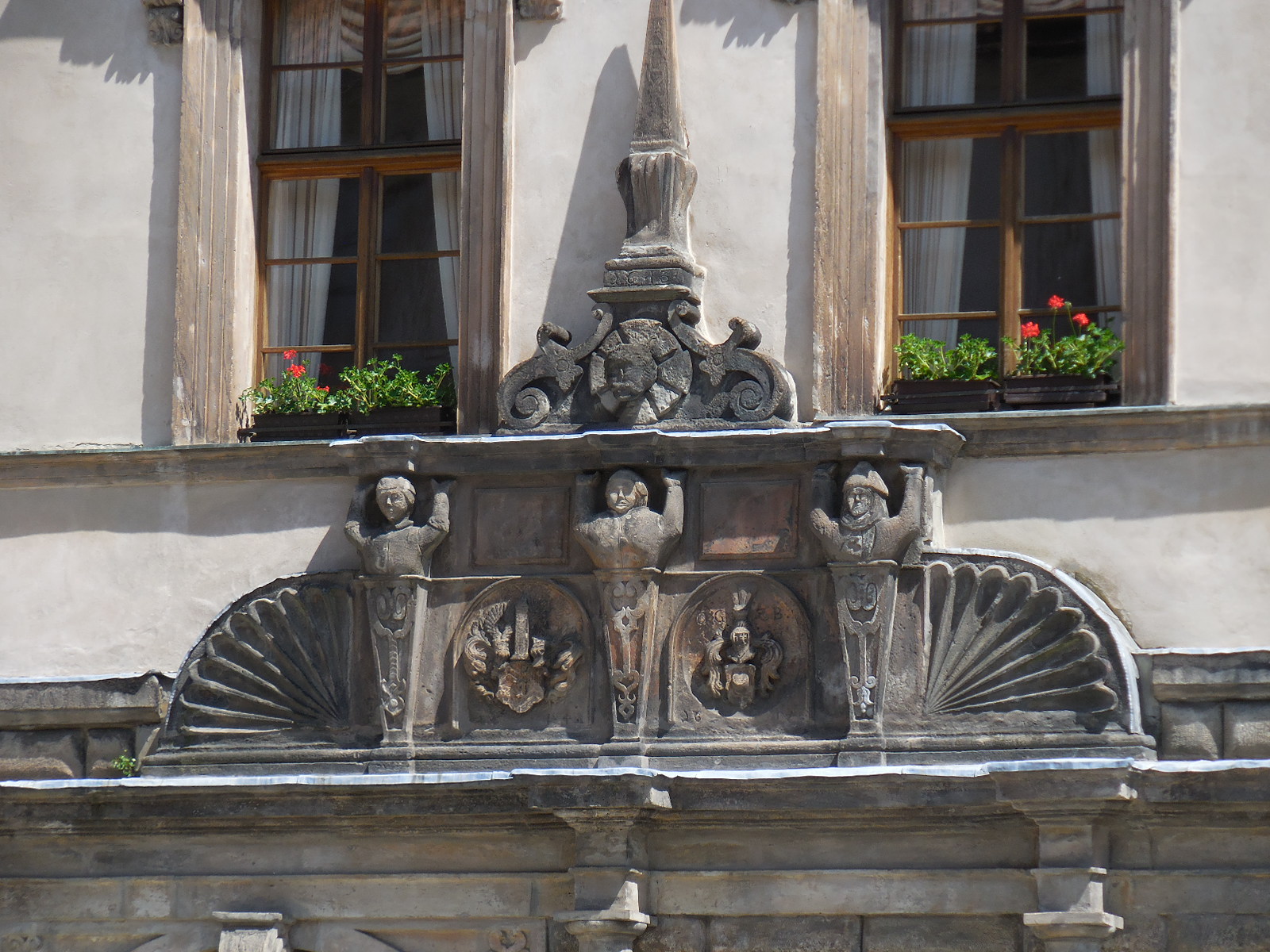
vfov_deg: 10.0
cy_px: 476
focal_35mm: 149
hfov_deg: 13.3
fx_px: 5467
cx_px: 635
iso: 125
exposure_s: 1/400
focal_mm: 26.8
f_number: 5.4
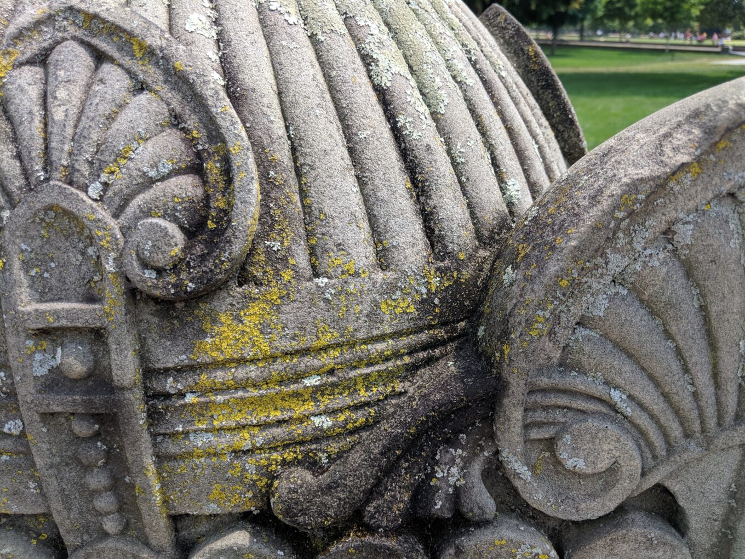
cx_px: 372
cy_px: 280
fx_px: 581
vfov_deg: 51.4
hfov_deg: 65.3
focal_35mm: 27
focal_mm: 4.44
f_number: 1.8
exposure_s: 1/1064
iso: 51
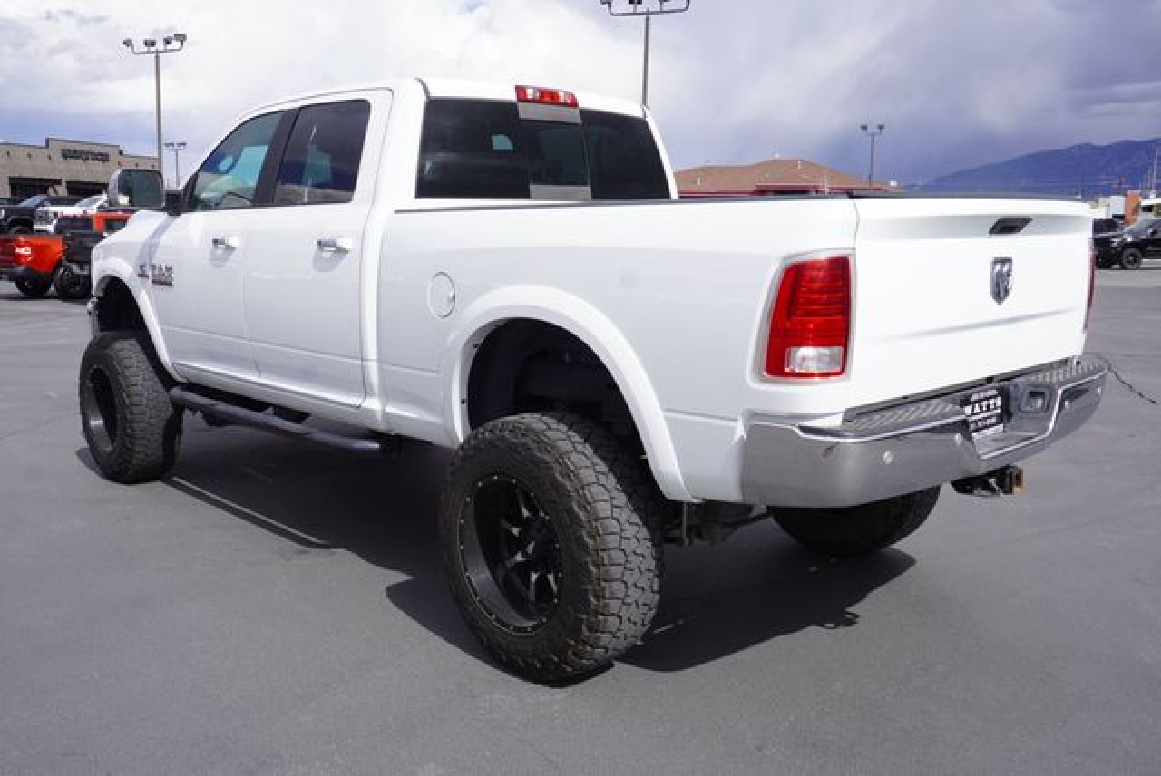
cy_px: 388
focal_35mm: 33
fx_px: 1065
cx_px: 580
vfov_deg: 40.0
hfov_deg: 57.2
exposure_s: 1/160
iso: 100
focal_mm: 22
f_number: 10
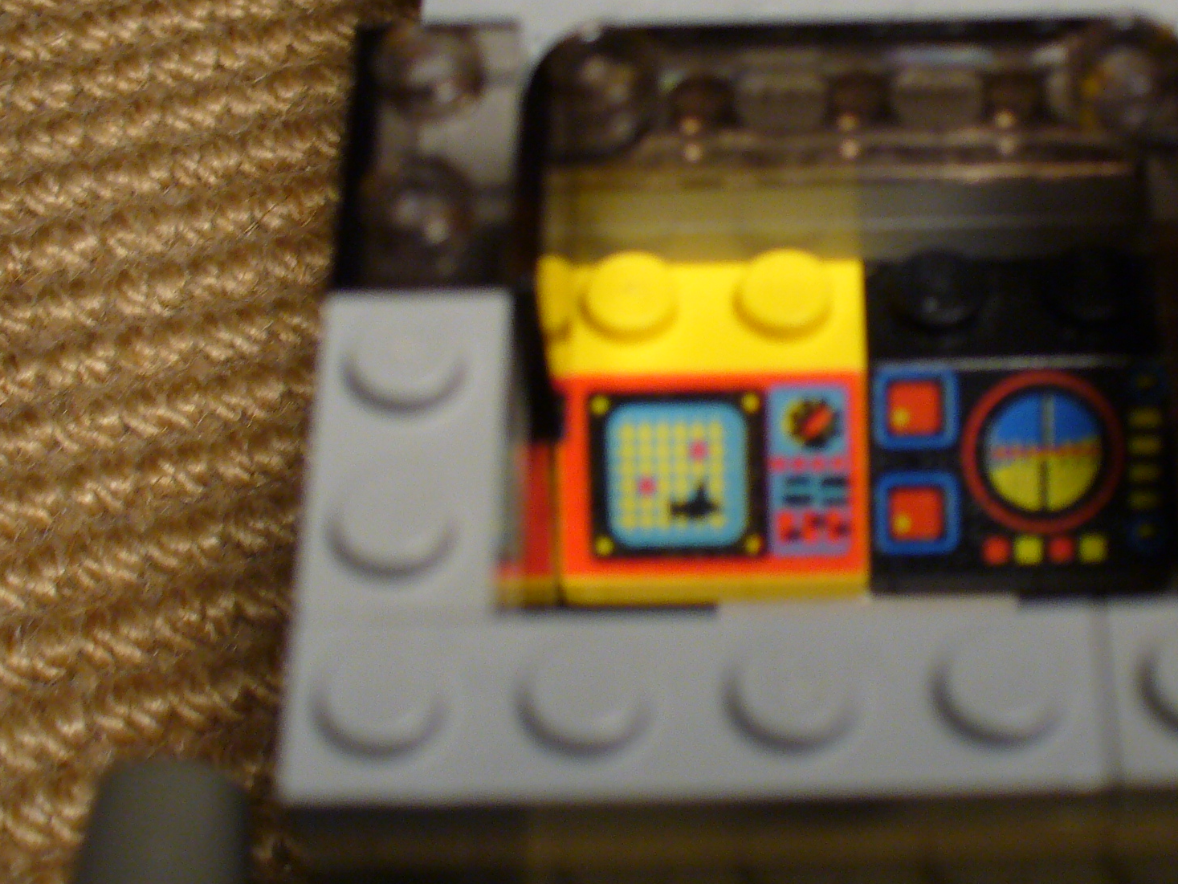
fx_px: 2417
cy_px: 393
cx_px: 876
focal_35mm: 71
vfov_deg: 20.7
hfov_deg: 27.0
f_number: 2.8
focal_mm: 6.1
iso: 100
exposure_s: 1/50
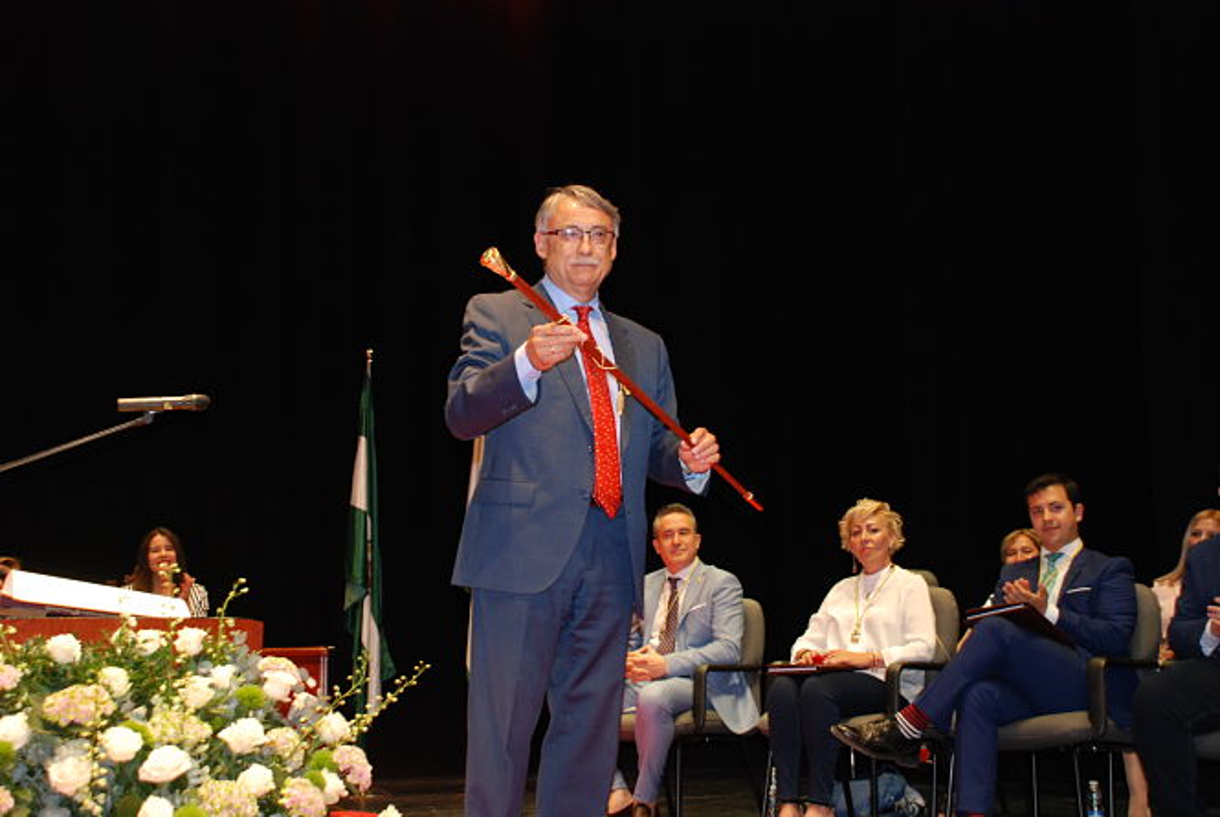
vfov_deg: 28.1
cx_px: 610
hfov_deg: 41.1
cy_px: 408
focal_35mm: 48
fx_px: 1628
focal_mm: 32
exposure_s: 1/60
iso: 400
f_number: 4.2
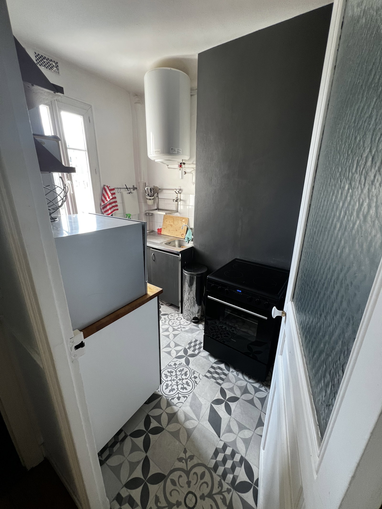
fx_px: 191
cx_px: 191
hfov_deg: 89.9
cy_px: 254
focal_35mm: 13
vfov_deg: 106.2
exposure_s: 1/99
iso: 125
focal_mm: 1.57
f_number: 1.8
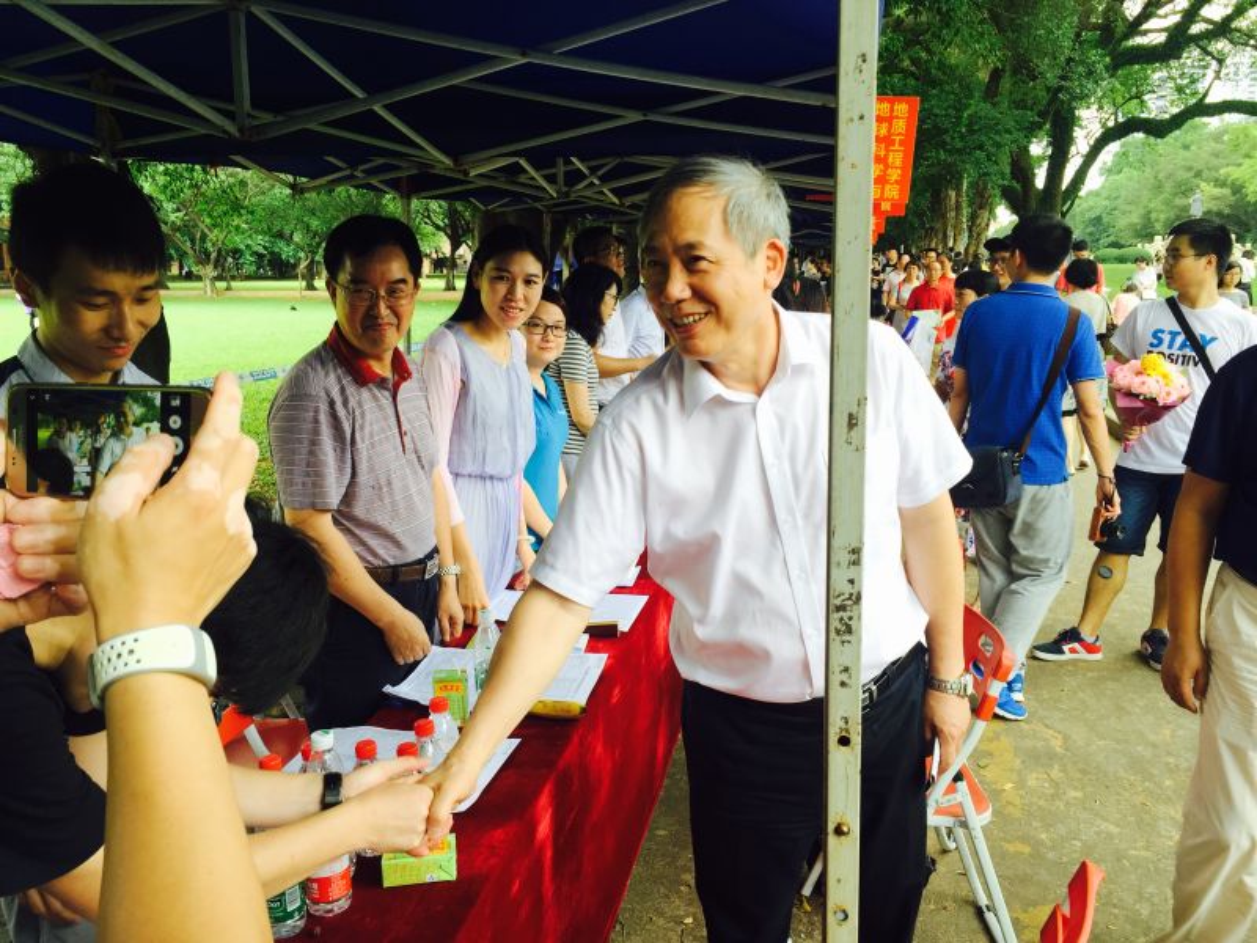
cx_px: 628
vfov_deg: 48.2
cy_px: 472
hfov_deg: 61.7
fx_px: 1053
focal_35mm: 29
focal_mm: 4.15
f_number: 2.2
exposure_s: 1/128
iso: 32
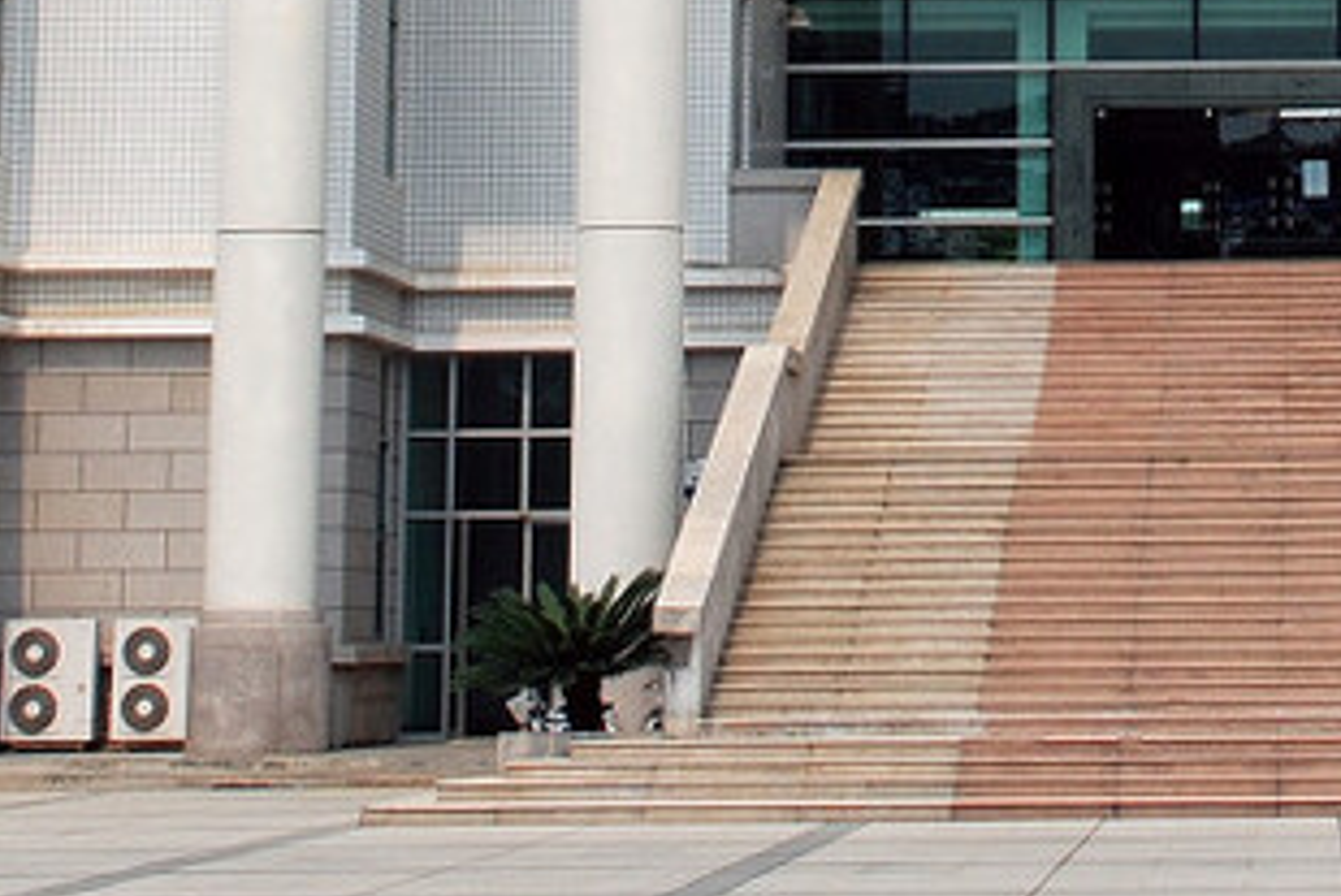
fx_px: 5627
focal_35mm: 151
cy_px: -543
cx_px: 1276
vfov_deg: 8.8
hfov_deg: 13.4
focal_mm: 26
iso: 100
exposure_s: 1/200
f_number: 9
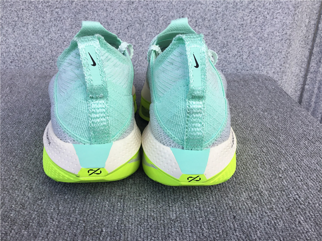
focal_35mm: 31
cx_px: 161
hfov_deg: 58.4
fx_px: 288
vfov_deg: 45.4
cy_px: 120
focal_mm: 3.3
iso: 25
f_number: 2.4
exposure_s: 1/278
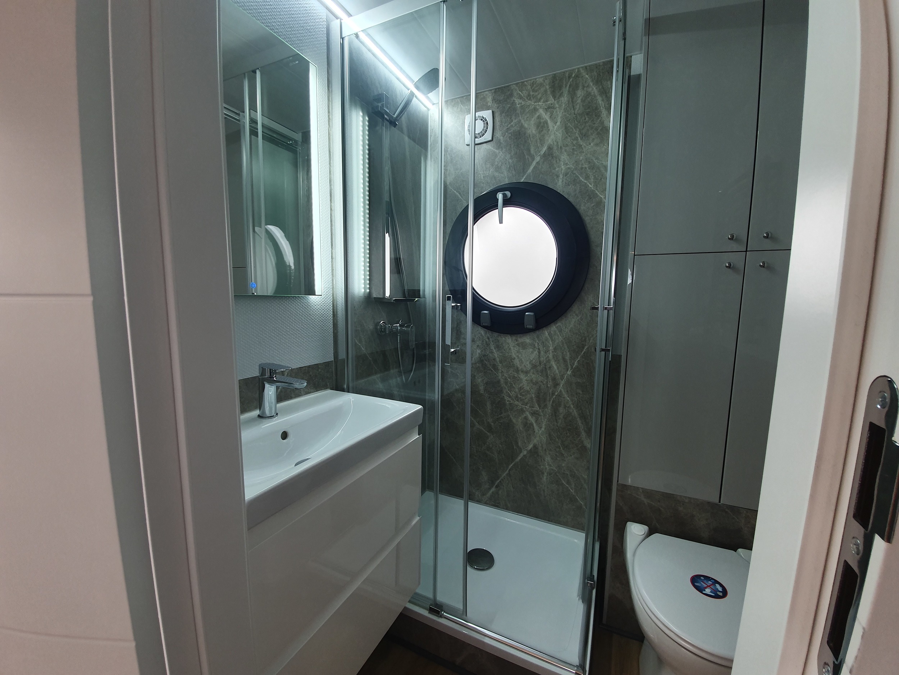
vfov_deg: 89.9
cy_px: 338
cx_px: 450
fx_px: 338
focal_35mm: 13
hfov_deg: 106.2
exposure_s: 1/50
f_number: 2.2
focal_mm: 1.8
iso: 80
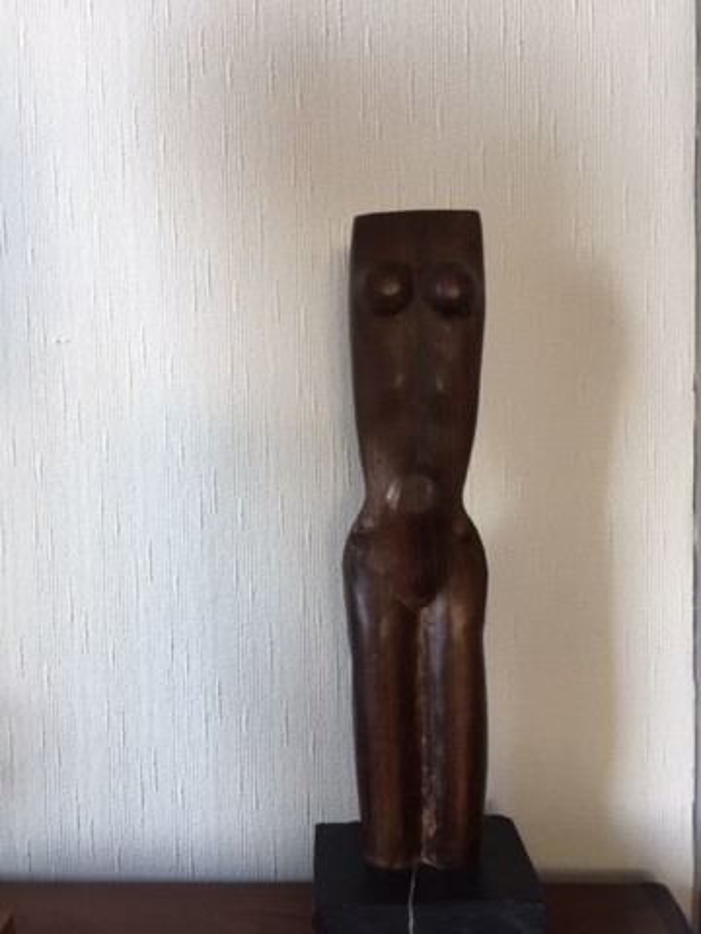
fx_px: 783
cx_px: 350
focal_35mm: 29
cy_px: 467
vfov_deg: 61.7
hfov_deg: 48.2
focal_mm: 4.15
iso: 40
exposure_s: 1/33
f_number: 2.2
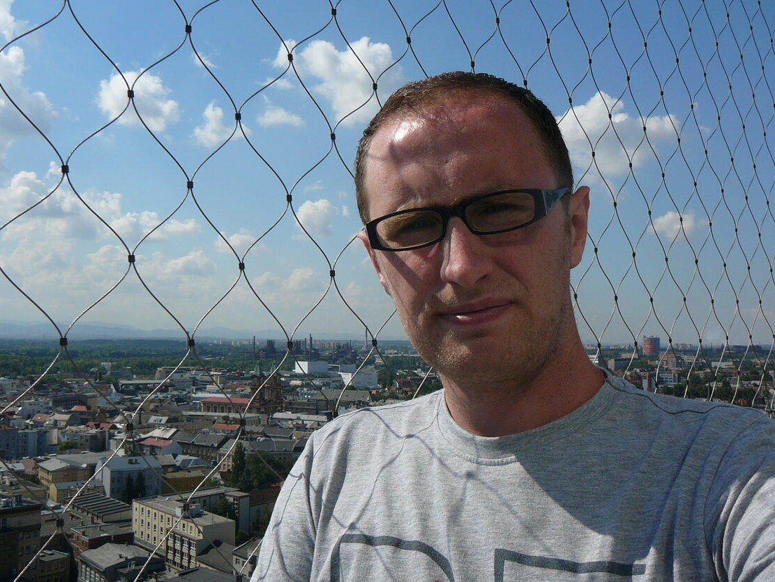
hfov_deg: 48.9
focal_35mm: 38
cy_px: 291
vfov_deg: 37.7
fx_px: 851
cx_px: 363
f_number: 5
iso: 80
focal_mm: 5.2
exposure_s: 1/800
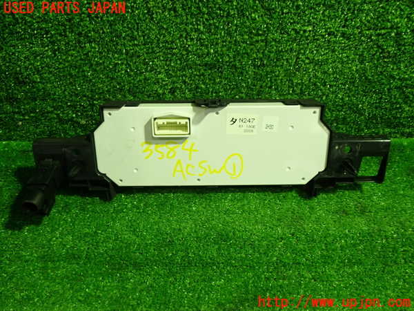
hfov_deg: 60.0
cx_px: 207
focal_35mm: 30
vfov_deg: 46.8
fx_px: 359
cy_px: 156
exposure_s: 1/30
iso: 200
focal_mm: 5.4
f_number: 2.3
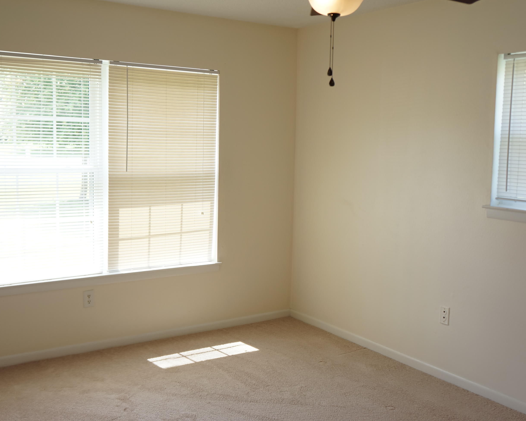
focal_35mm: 38
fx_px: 592
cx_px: 251
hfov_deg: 47.9
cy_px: 207
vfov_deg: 39.2
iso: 500
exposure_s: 1/250
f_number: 4
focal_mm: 22
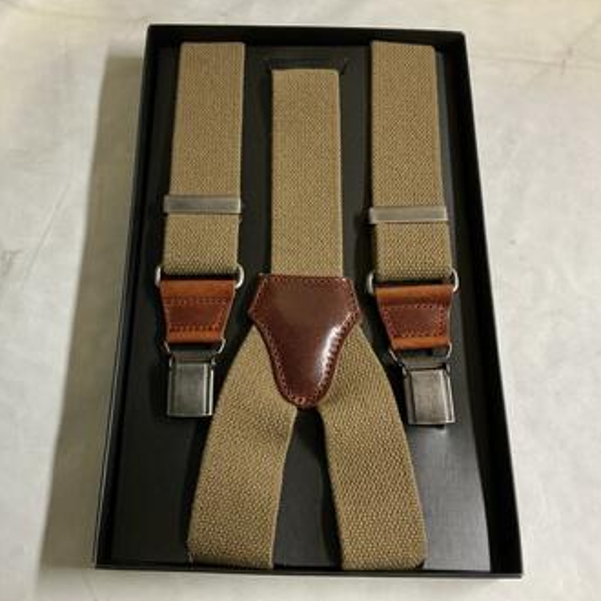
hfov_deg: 47.1
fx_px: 687
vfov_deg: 47.2
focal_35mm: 35
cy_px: 295
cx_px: 259
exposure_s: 1/50
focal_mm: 3
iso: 250
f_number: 1.8
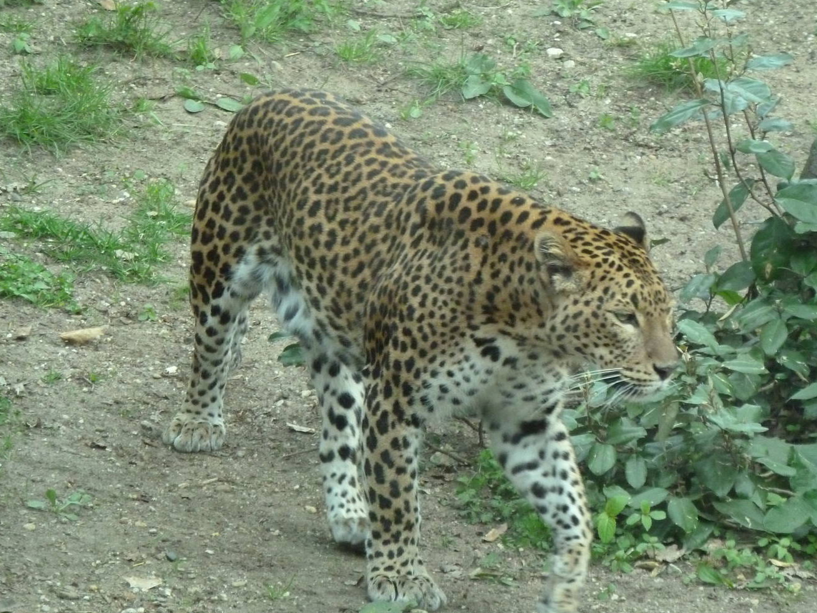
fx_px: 6067
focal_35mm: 257
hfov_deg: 7.7
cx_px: 478
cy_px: 352
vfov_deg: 5.8
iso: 800
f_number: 4.6
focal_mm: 34.4
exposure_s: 1/320
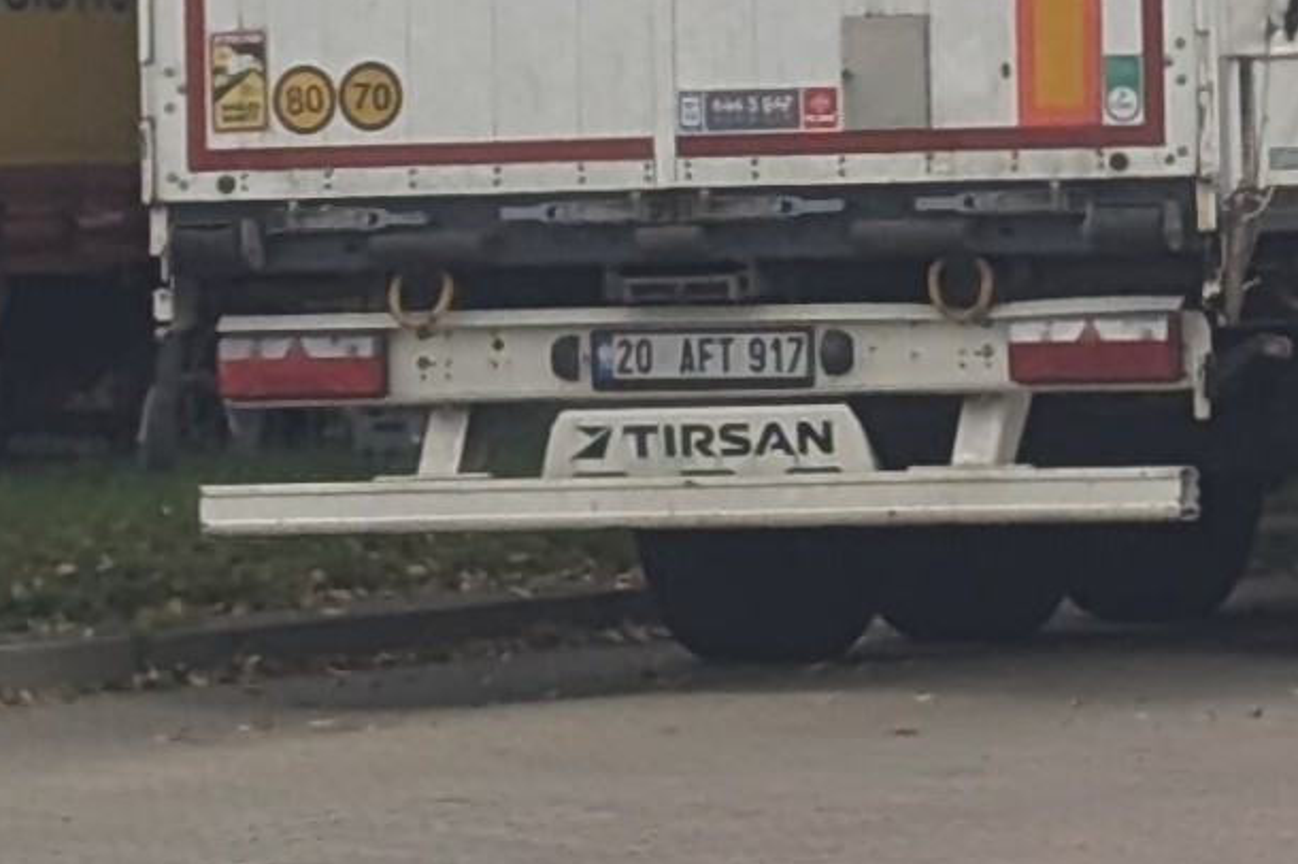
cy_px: -249
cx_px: 1424
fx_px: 4396
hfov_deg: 16.3
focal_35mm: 122
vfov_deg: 11.0
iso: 46
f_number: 1.9
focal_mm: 6.8
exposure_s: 1/510
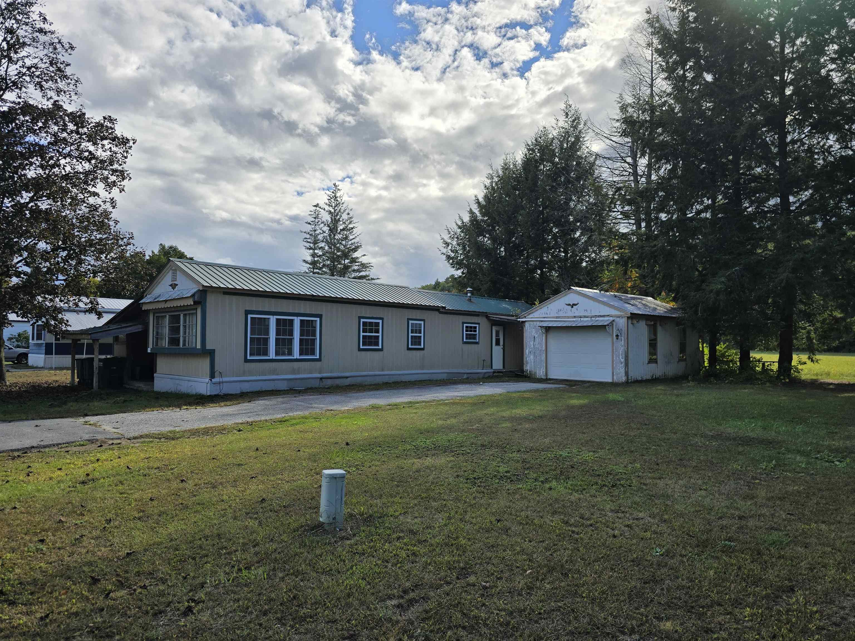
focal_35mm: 23
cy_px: 320
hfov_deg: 73.9
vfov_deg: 58.9
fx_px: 568
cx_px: 428
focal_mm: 6.3
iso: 12
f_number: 1.7
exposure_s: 1/1242
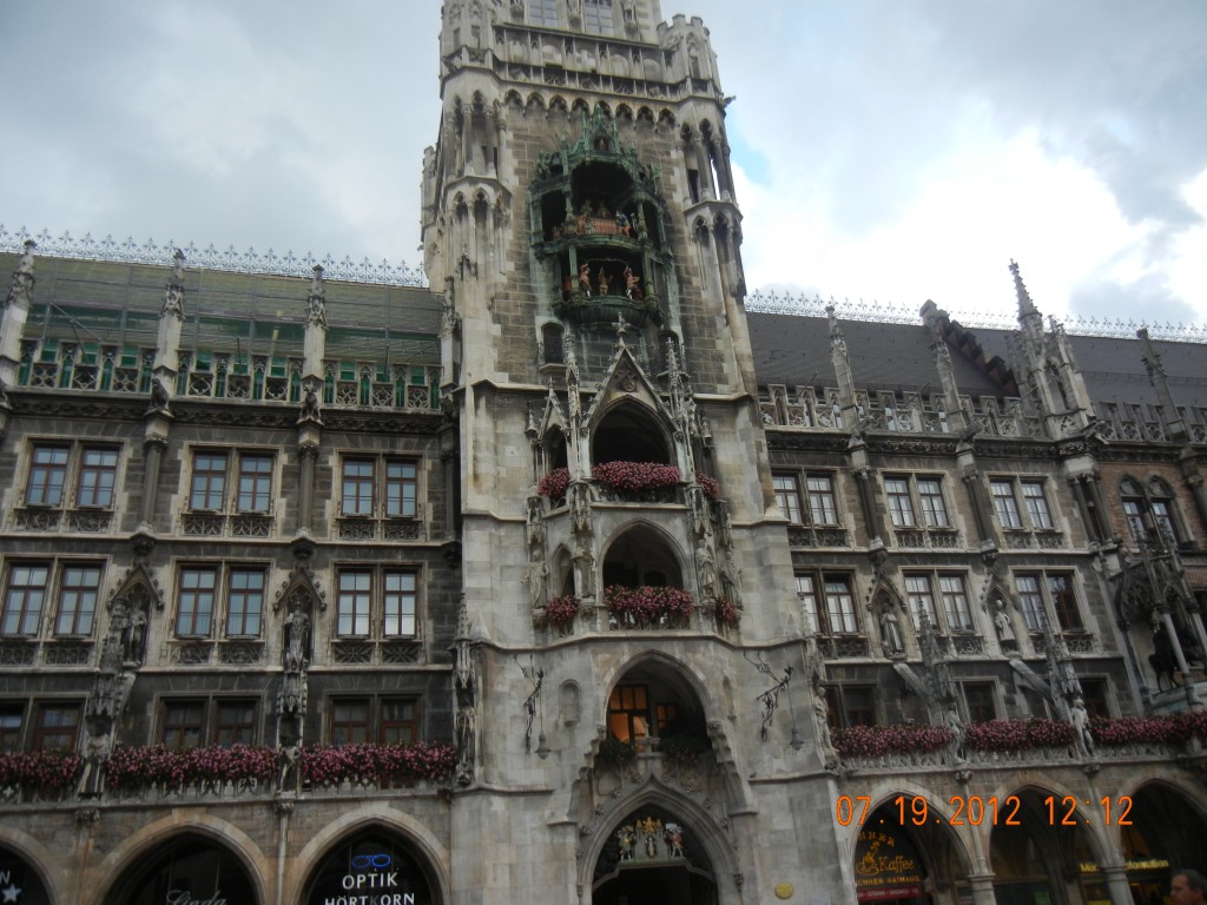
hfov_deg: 60.0
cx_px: 604
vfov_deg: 46.8
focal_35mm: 30
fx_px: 1046
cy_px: 452
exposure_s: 1/212
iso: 160
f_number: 3.5
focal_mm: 5.4
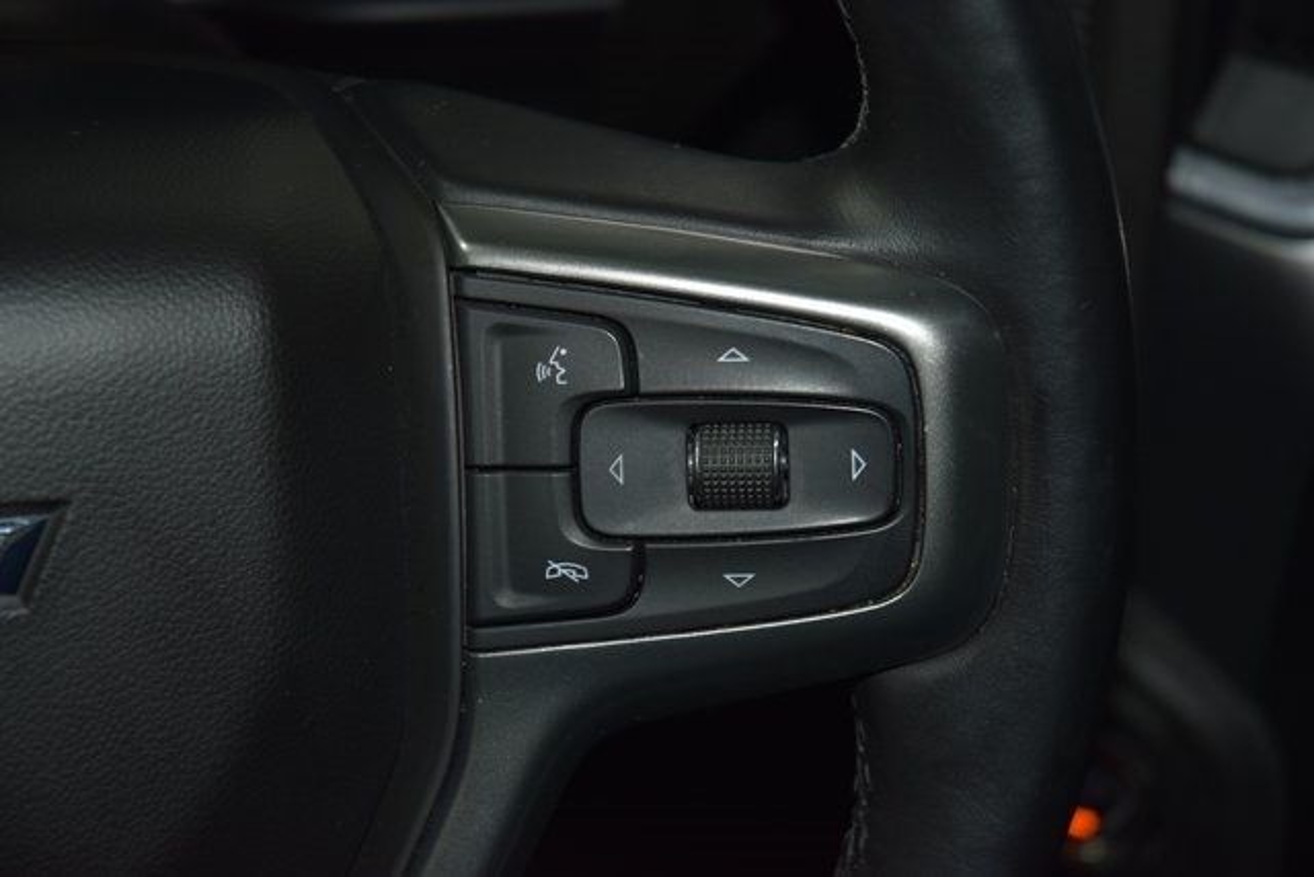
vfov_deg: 13.0
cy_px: 438
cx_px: 657
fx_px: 3833
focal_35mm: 105
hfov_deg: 19.5
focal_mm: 70
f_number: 4.5
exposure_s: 1/60
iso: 800
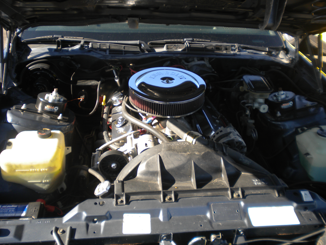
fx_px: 330
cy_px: 122
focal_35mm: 35
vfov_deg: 40.7
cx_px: 163
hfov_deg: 52.6
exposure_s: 1/234
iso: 80
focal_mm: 6.3
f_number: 3.1
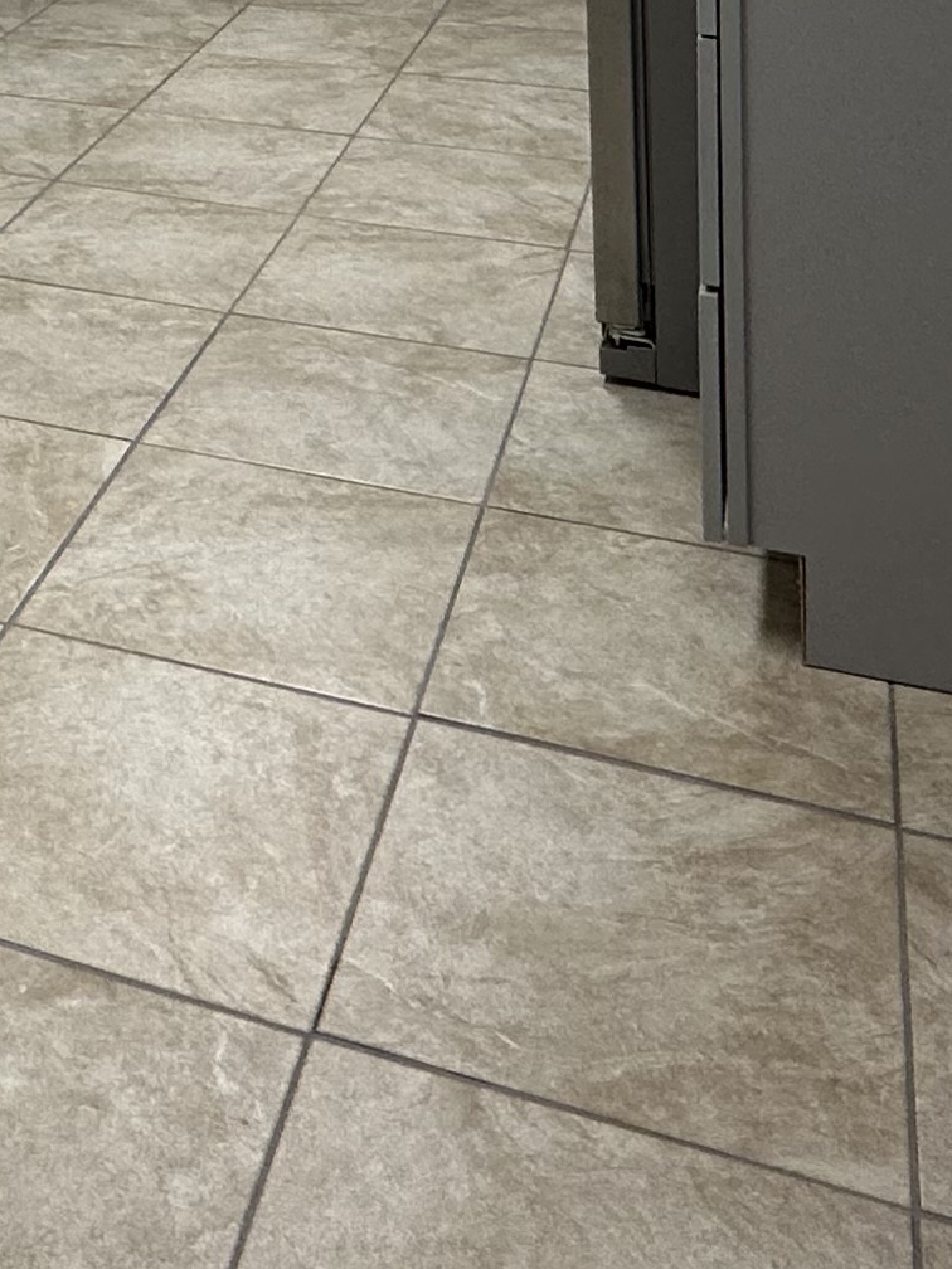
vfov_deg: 26.9
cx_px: -73
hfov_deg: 24.5
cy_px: -516
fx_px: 2053
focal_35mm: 56
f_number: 2.2
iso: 125
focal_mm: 2.22
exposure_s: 1/120
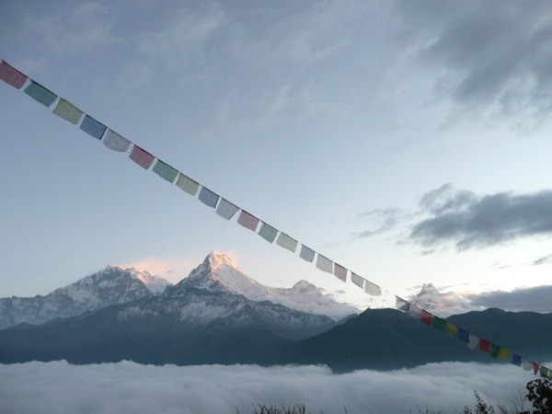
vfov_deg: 49.7
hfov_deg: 63.4
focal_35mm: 28
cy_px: 207
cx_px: 276
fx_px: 446
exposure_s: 1/60
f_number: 3.3
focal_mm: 4.6
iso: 100
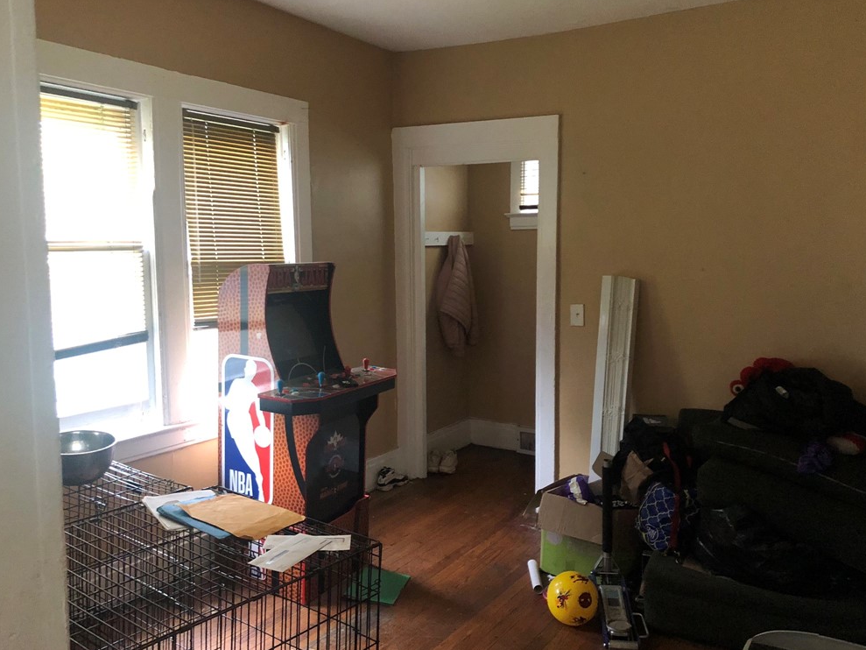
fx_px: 726
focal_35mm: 29
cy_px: 318
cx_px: 429
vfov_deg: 48.2
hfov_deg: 61.7
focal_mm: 3.99
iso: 100
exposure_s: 1/11
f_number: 1.8
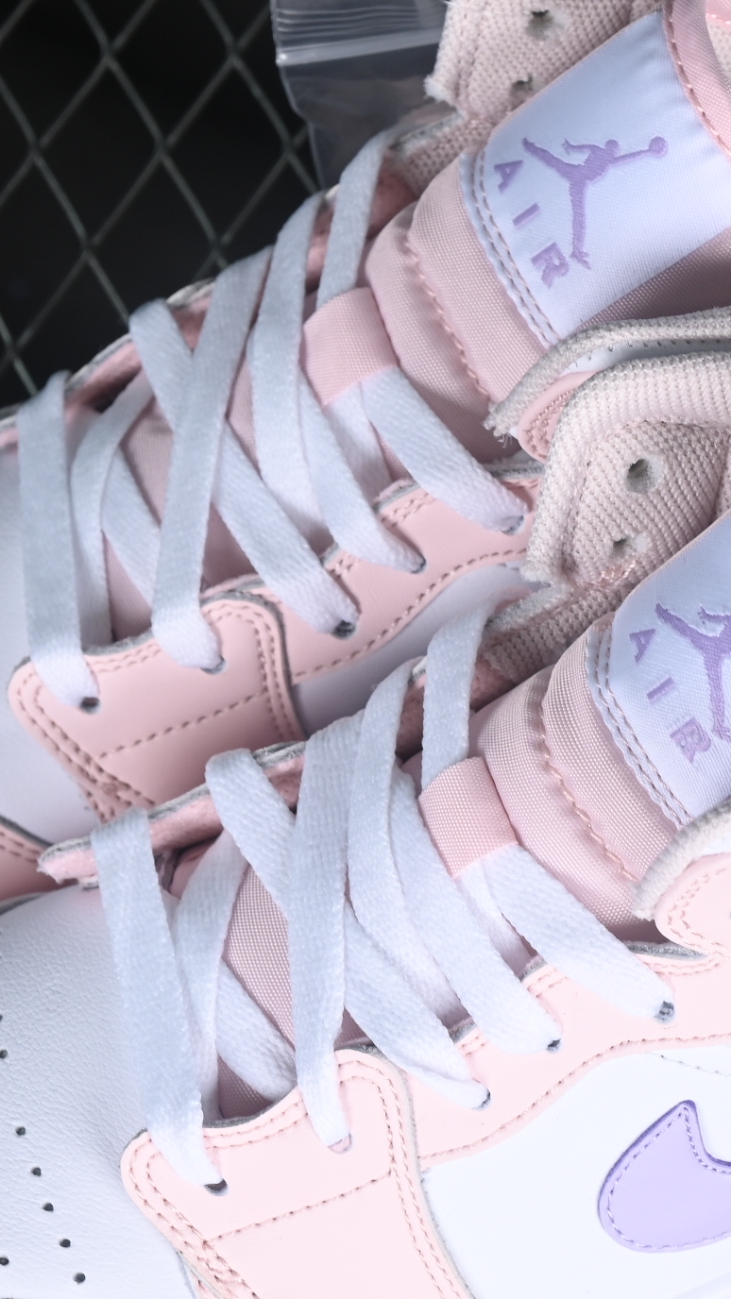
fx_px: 5479
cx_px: 441
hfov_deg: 7.6
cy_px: 708
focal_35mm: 159
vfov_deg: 13.5
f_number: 7.1
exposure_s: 1/80
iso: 160
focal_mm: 50
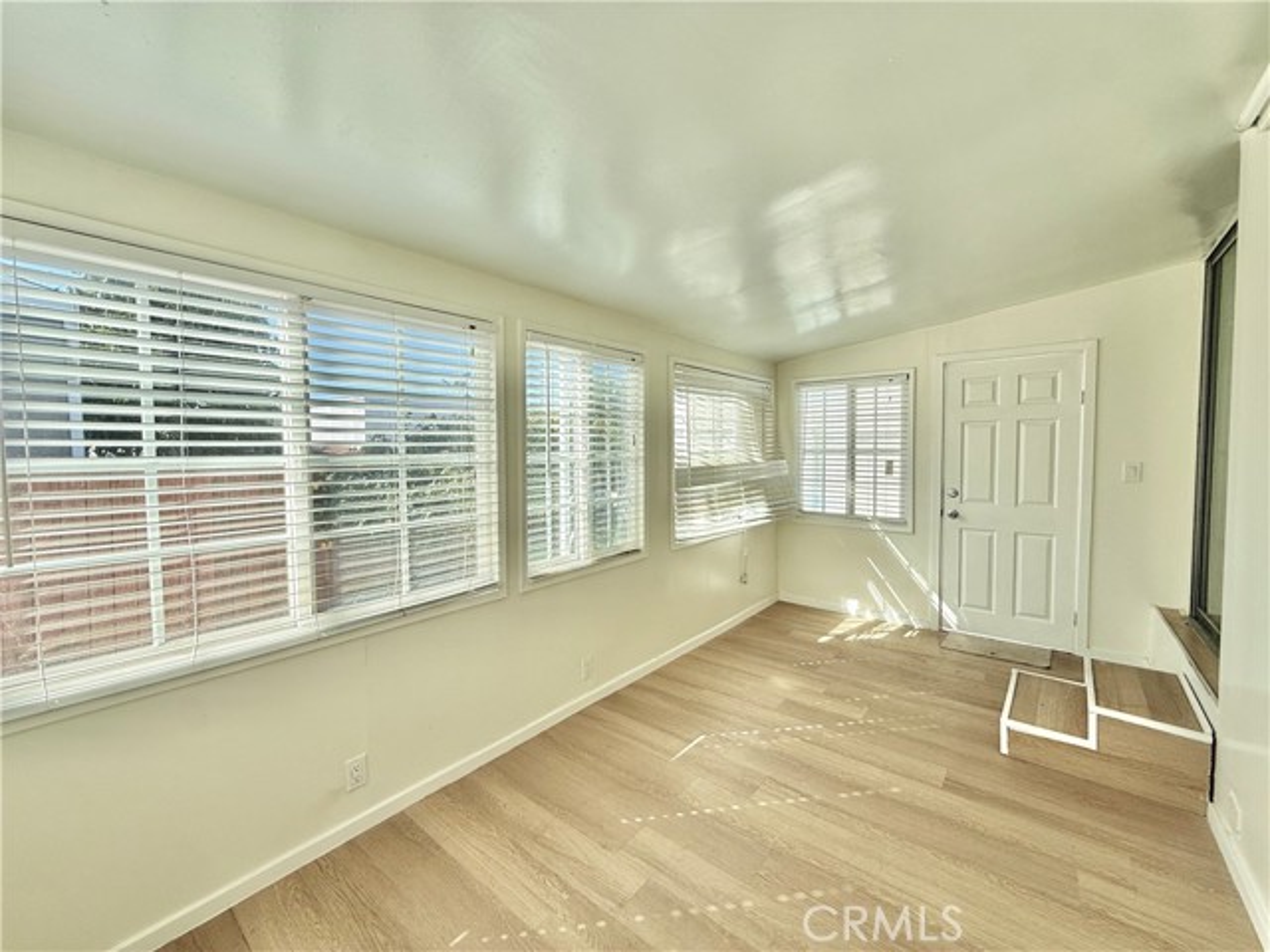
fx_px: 514
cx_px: 635
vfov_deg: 85.7
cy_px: 476
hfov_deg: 102.1
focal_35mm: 14
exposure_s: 1/333
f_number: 2.2
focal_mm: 2.22
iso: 50
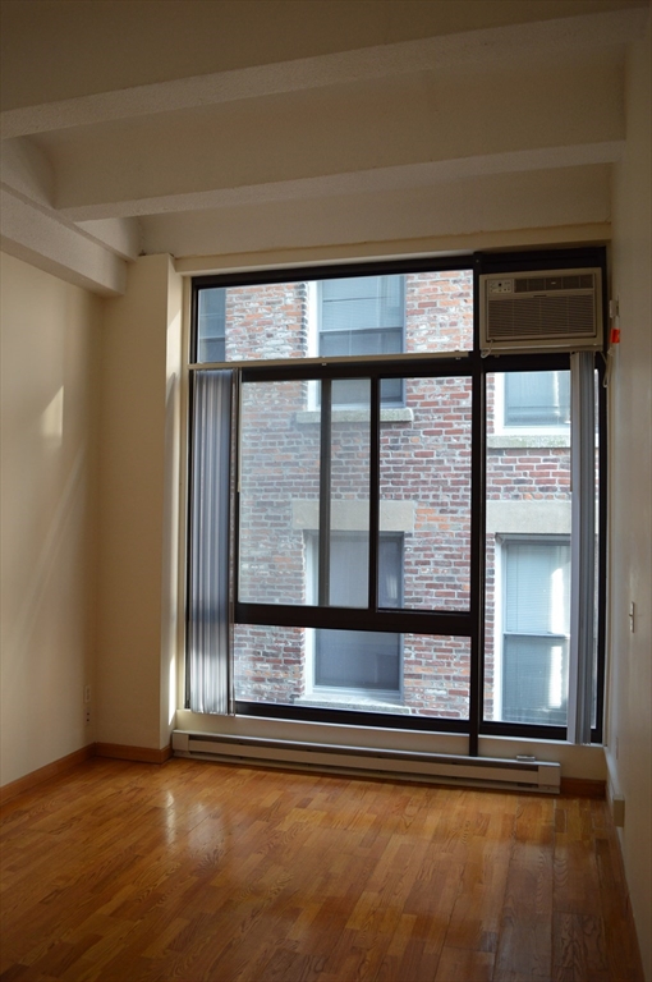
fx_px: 735
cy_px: 491
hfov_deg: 47.8
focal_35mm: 27
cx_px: 326
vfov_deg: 67.4
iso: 400
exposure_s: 1/60
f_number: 4
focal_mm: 18
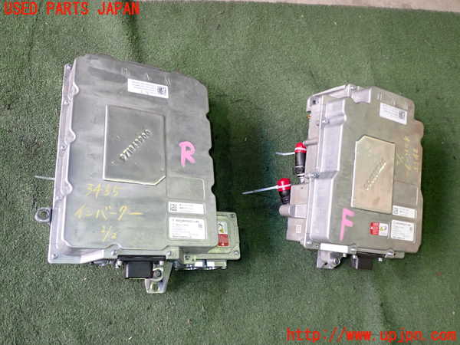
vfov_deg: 46.8
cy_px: 172
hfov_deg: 60.0
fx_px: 399
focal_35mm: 30
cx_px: 230
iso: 200
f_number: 2.3
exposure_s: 1/30
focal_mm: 5.4
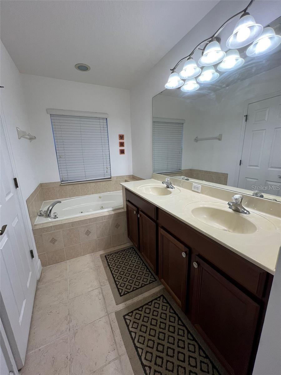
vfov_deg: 106.2
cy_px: 188
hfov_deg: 89.9
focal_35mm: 13
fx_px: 141
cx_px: 140
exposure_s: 1/120
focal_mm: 1.57
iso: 125
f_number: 1.8
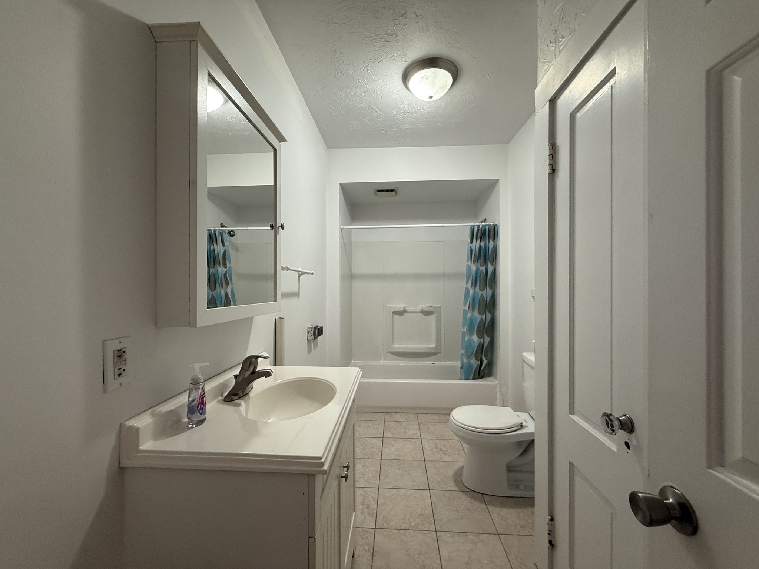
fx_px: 307
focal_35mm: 14
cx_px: 380
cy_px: 284
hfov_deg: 102.1
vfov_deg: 85.7
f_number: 2.2
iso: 200
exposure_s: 1/60
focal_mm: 2.22
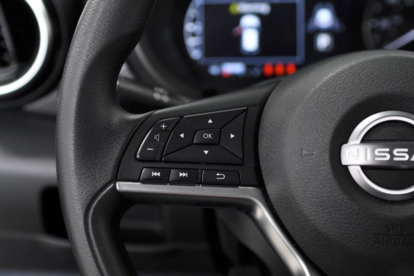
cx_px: 207
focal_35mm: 72
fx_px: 828
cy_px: 138
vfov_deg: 18.9
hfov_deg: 28.1
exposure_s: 1/320
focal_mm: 48
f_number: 3.5
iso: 2000
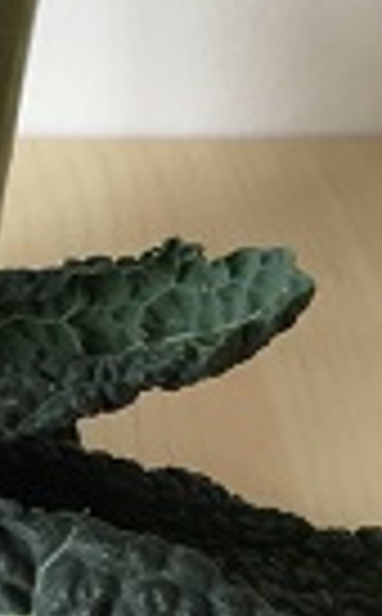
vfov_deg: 25.0
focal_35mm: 83
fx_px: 1390
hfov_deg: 14.5
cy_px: 335
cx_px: -204
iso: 80
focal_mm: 4.15
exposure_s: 1/30
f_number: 2.2
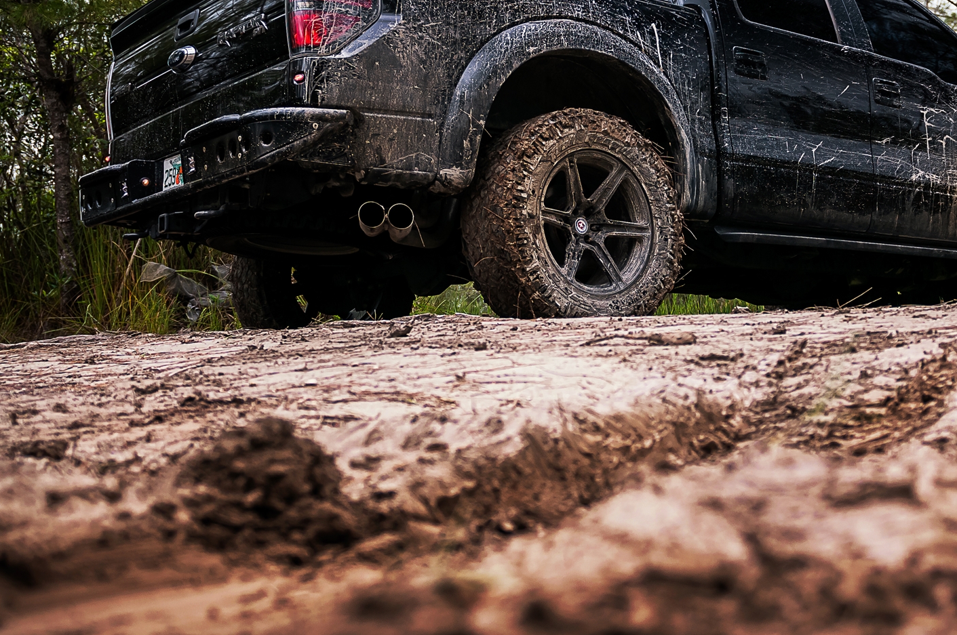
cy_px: 243
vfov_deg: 27.4
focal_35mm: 49
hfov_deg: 40.1
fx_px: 1301
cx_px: 592
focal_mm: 24
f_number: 2.8
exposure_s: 1/400
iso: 200
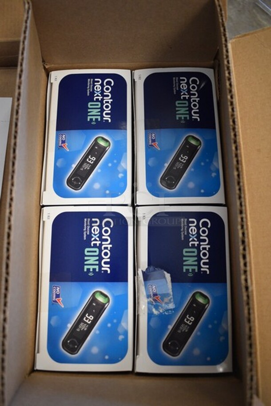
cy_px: 203
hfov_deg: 43.7
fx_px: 338
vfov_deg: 61.9
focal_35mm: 30
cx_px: 136
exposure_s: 1/125
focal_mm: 20
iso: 1800
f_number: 3.5
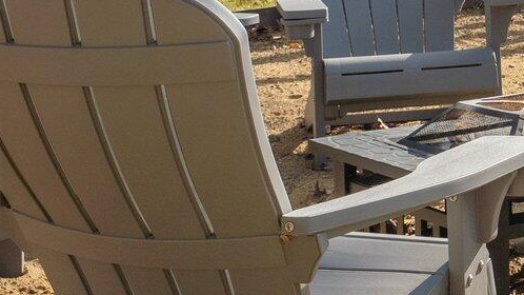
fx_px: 1737
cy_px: -148
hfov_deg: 16.7
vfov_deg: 9.4
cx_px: 567
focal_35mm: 125
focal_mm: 29
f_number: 9
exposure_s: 1/400
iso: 50
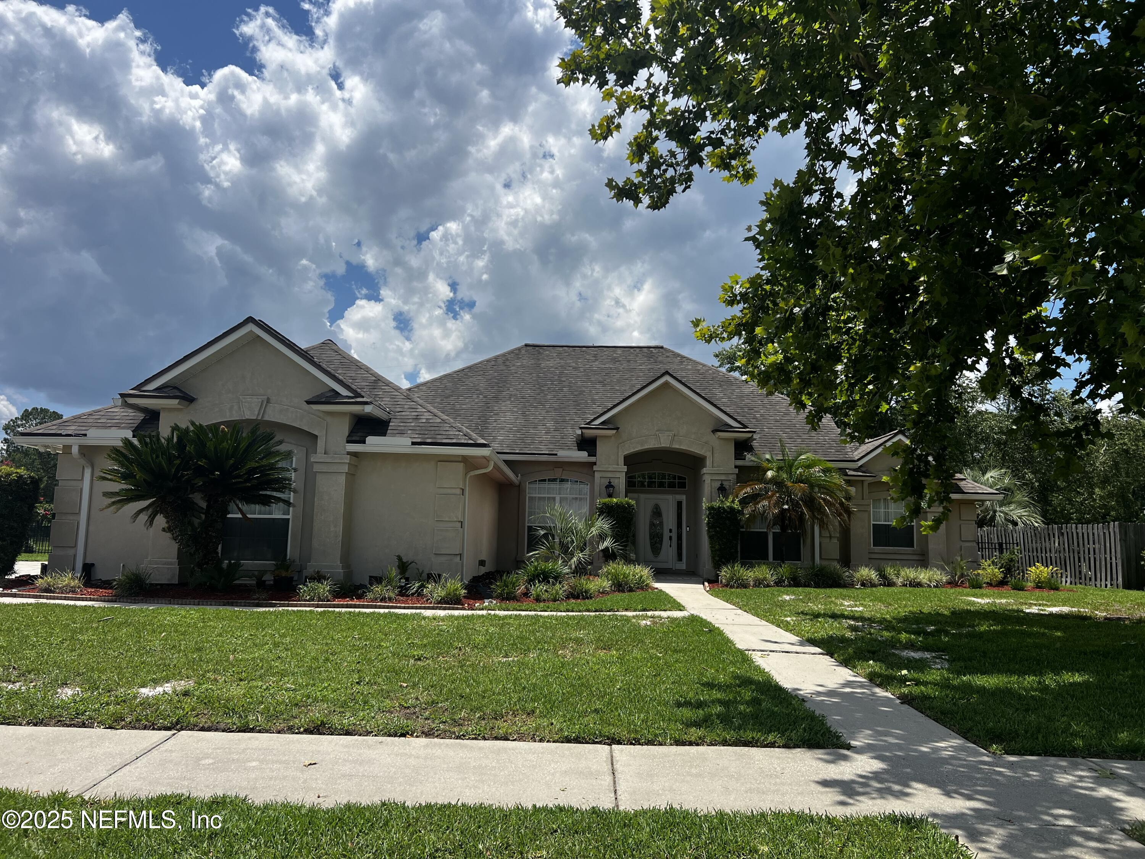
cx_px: 572
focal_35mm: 26
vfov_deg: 53.1
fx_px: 860
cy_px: 430
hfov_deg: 67.3
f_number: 1.5
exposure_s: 1/6579
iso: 50
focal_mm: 5.7
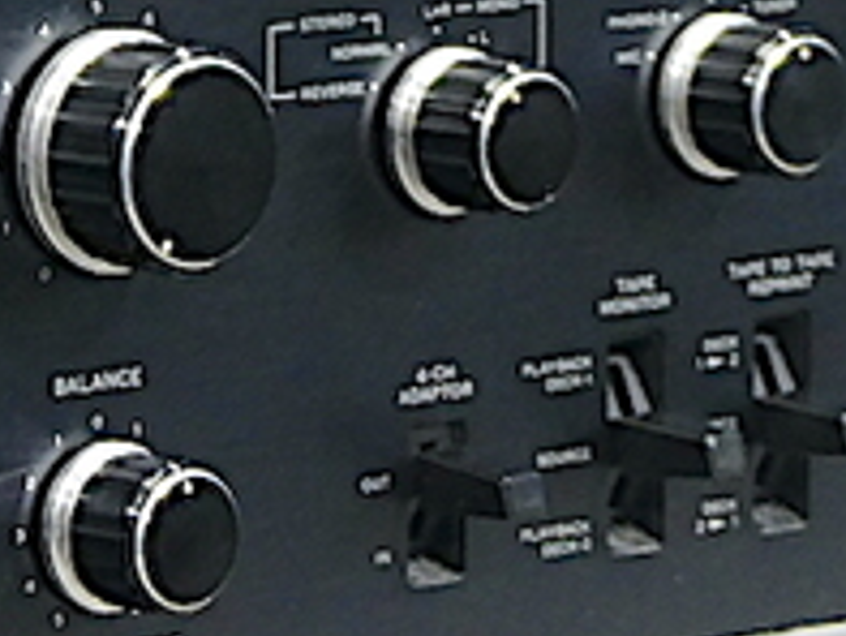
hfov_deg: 5.1
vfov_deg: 3.9
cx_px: -825
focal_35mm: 385
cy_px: 322
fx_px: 9415
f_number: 4.7
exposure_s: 1/6
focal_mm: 14.1
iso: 200
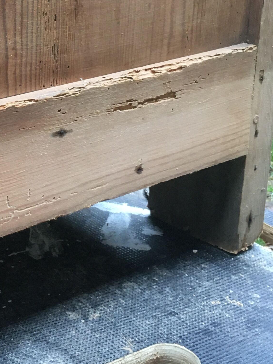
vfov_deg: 24.9
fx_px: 810
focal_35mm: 77
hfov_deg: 18.2
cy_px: 64
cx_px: -53
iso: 64
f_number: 2.2
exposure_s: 1/33
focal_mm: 4.15
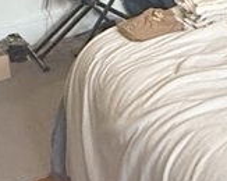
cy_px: -125
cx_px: 305
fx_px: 577
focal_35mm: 86
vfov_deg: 15.7
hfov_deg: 20.2
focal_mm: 2.22
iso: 640
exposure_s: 1/60
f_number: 2.2
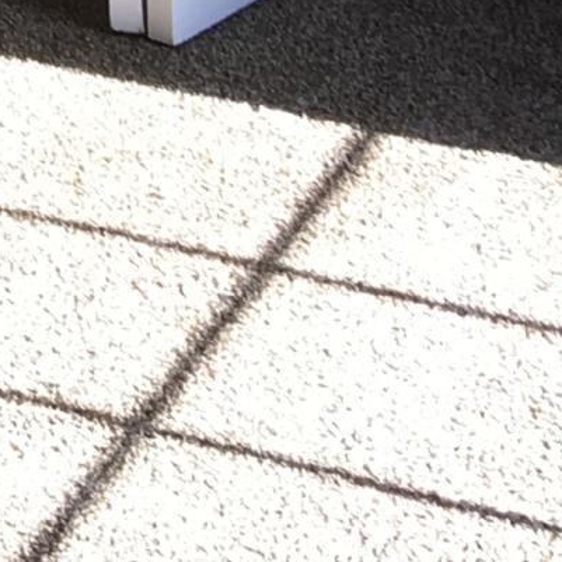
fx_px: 3527
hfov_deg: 8.3
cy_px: -931
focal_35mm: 192
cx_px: -831
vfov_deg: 8.2
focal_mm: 4.15
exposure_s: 1/120
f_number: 2.2
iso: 25
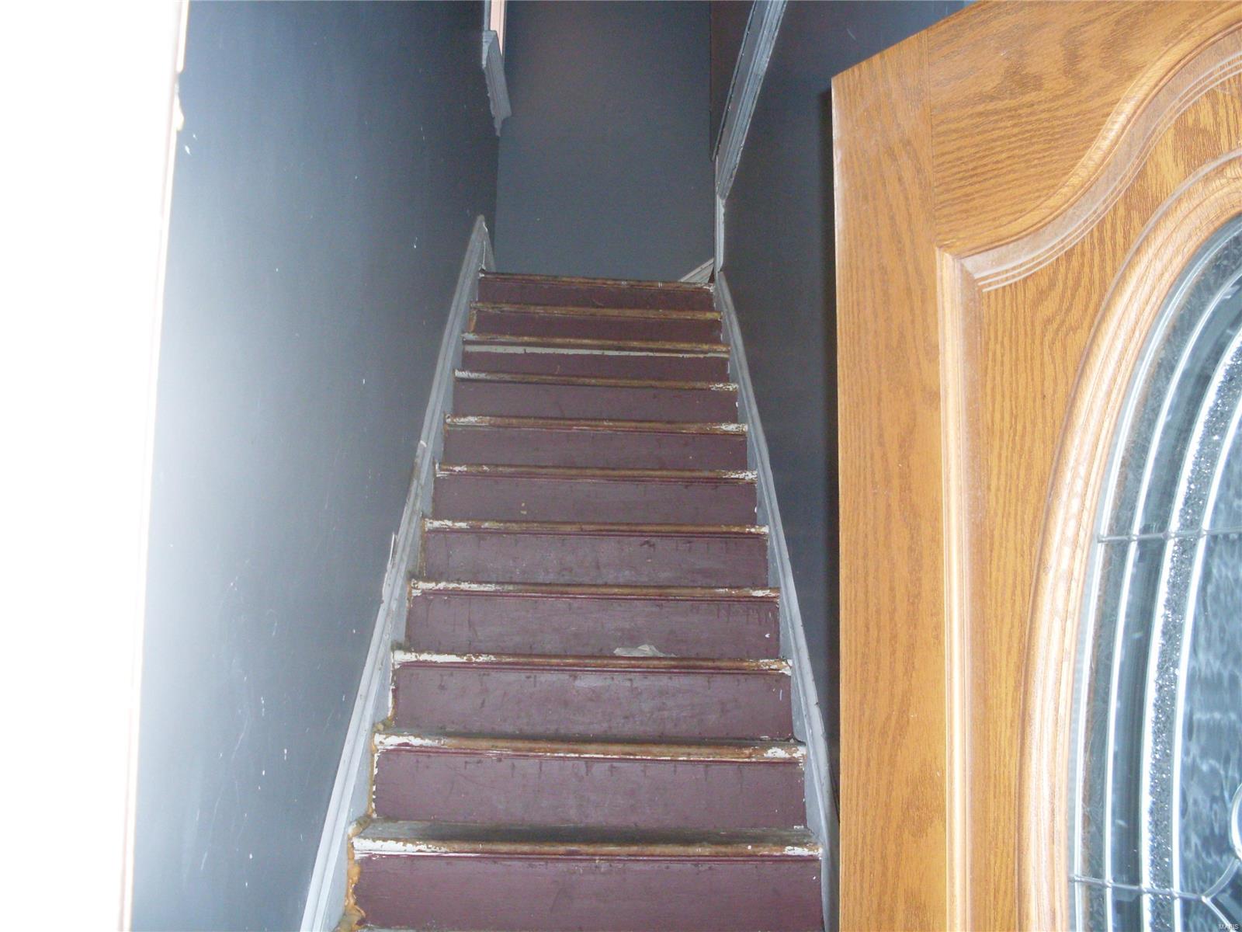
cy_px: 466
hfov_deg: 49.0
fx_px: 1363
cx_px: 621
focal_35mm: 38
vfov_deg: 37.7
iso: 200
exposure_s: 1/45
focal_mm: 6.3
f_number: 2.8
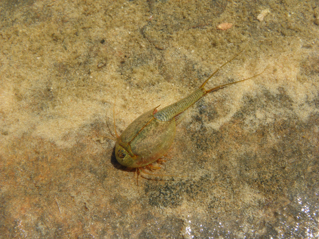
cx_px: 160
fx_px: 488
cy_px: 120
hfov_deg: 36.2
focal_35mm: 53
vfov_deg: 27.5
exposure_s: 1/160
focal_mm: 9.57
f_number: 5.6
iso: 64
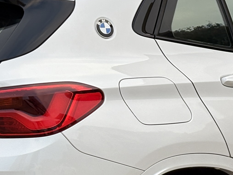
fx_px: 1386
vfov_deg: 7.2
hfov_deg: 9.6
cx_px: 195
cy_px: 65
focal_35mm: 206
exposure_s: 1/330
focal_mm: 5.96
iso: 40
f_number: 1.6
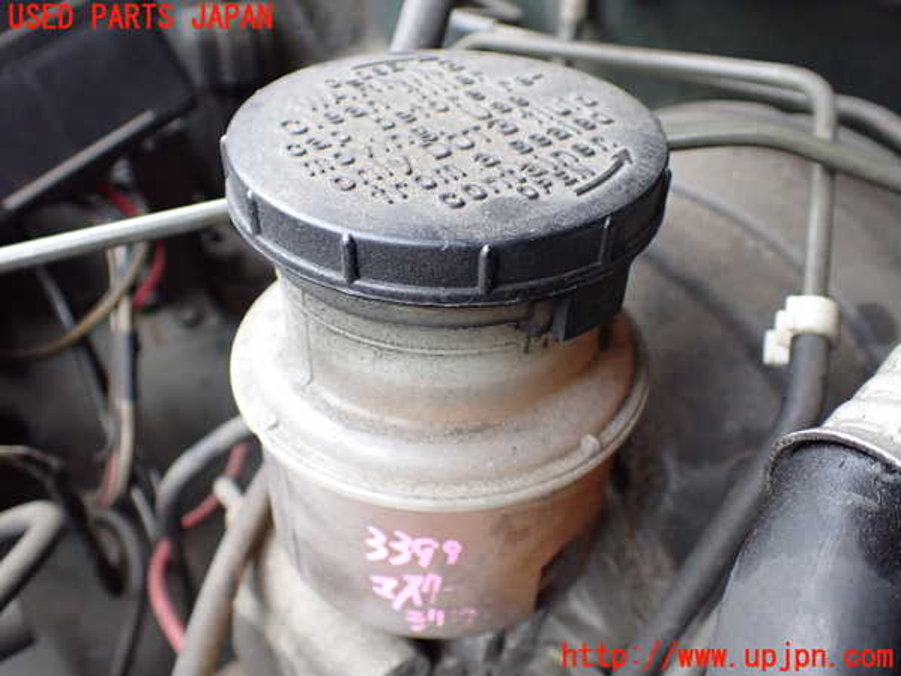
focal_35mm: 30
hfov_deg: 60.0
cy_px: 338
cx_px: 450
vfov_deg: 46.8
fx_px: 781
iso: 800
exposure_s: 1/100
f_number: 2.3
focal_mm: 5.4
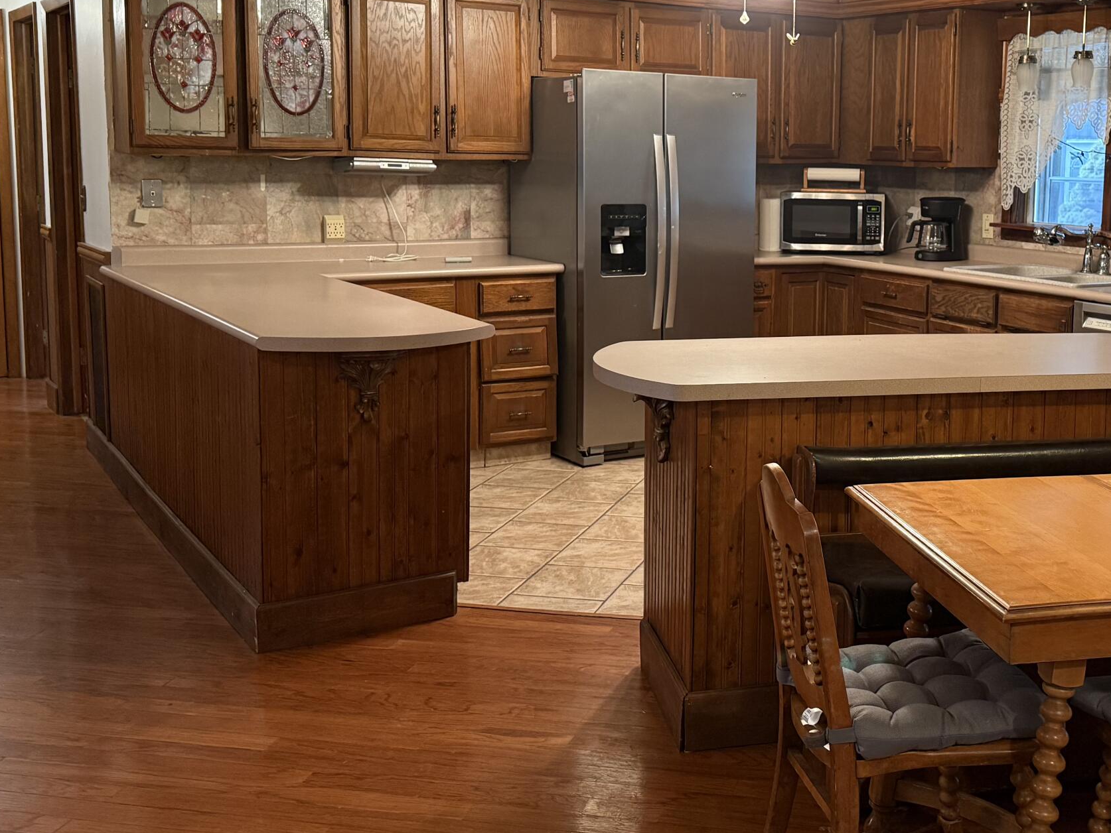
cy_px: 302
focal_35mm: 43
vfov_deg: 33.4
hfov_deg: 42.7
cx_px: 808
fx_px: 1380
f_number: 1.78
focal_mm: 6.76
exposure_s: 1/60
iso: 400
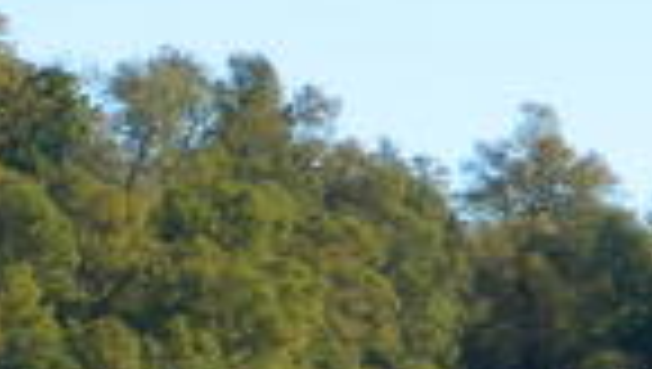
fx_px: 8725
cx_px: -1115
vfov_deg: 2.4
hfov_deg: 4.2
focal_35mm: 504
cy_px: 706
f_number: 4.2
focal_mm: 15.1
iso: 80
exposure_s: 1/250
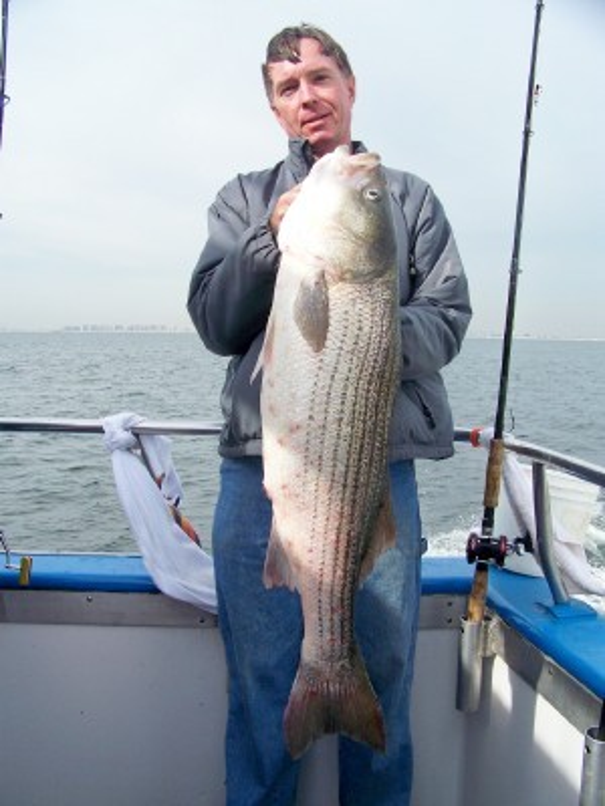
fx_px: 839
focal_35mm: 36
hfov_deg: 39.7
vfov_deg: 51.4
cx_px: 302
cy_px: 403
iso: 64
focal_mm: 5.85
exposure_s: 1/500
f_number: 4
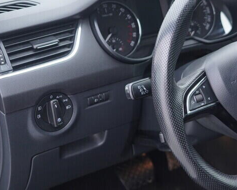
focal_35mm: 74
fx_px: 519
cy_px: 87
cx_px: 221
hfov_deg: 24.8
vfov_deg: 20.7
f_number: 2.8
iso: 250
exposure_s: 1/40
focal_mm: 24
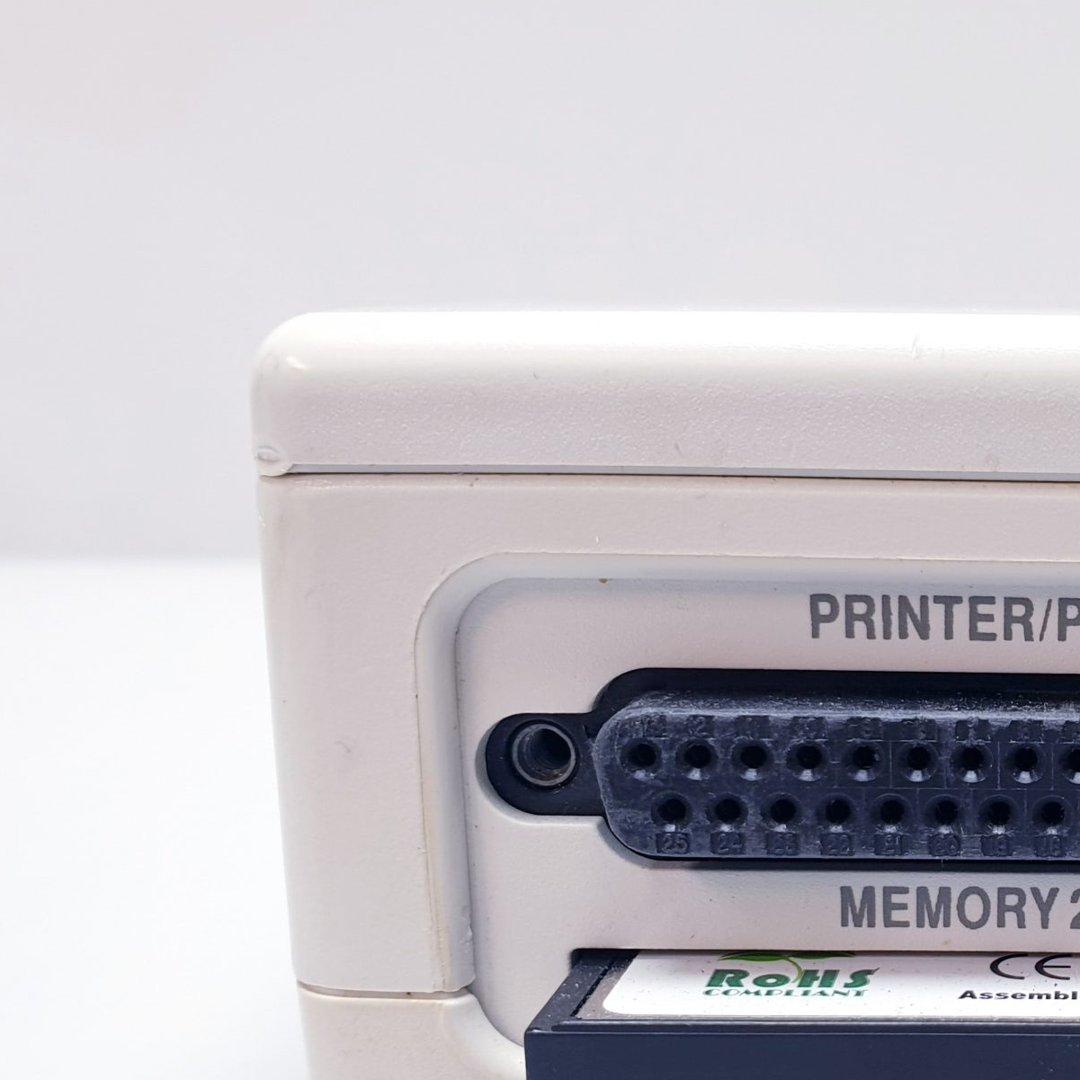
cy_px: 762
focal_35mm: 49
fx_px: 1730
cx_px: 1121
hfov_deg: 31.6
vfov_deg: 34.2
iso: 64
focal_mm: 4.3
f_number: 2.4
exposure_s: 1/50
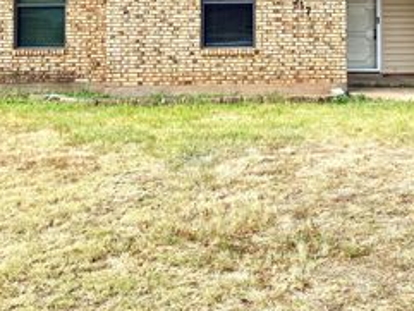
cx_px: 311
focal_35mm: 54
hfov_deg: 34.8
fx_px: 646
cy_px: 3
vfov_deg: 25.7
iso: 32
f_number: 1.8
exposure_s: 1/2358
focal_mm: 4.25
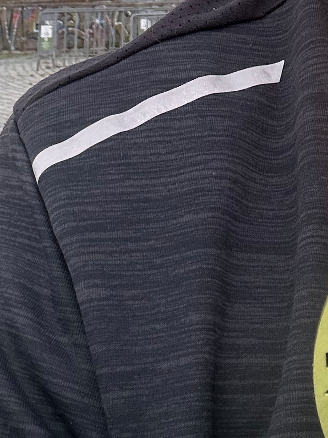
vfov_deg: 17.8
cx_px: 292
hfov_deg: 15.1
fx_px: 1226
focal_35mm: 97
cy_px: -249
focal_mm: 2.69
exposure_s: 1/174
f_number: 1.9
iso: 25
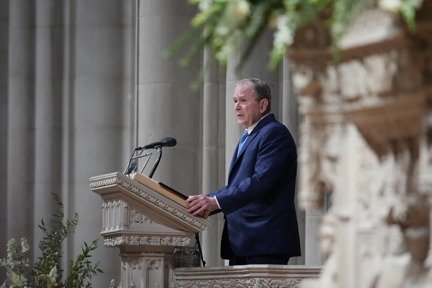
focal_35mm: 450
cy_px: 144
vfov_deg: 3.1
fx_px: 5400
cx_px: 216
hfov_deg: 4.6
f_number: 2.8
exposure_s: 1/500
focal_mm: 300
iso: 4000
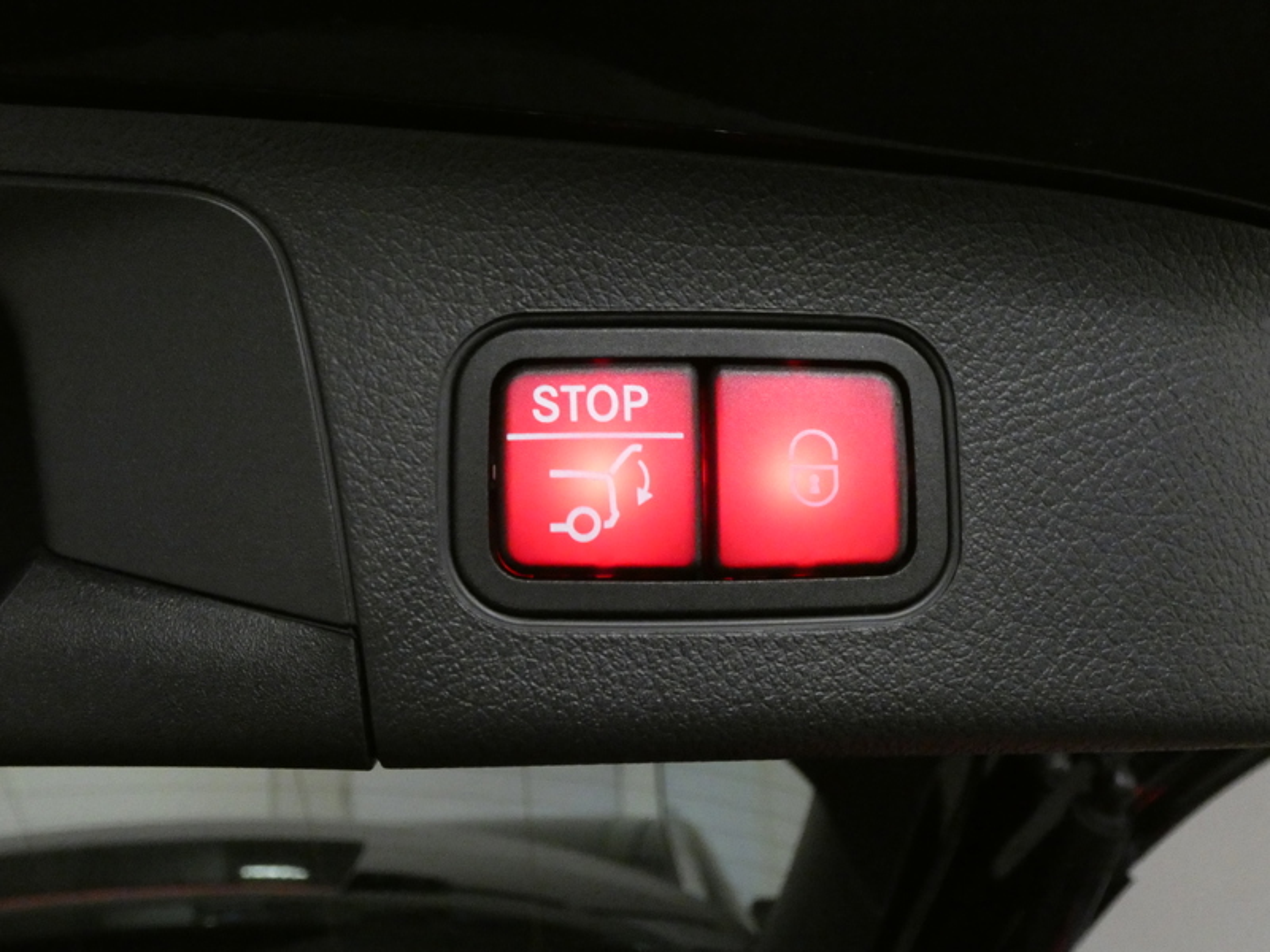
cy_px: 476
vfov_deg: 46.8
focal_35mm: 30
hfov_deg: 60.0
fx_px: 1101
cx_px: 635
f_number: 3.3
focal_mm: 5.3
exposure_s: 1/125
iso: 1600
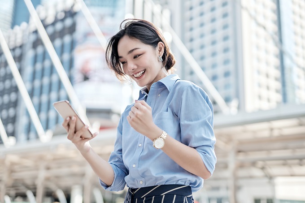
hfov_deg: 39.6
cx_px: 152
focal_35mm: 50
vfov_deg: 27.0
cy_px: 102
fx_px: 423
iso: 100
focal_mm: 50
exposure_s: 1/1000
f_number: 1.6
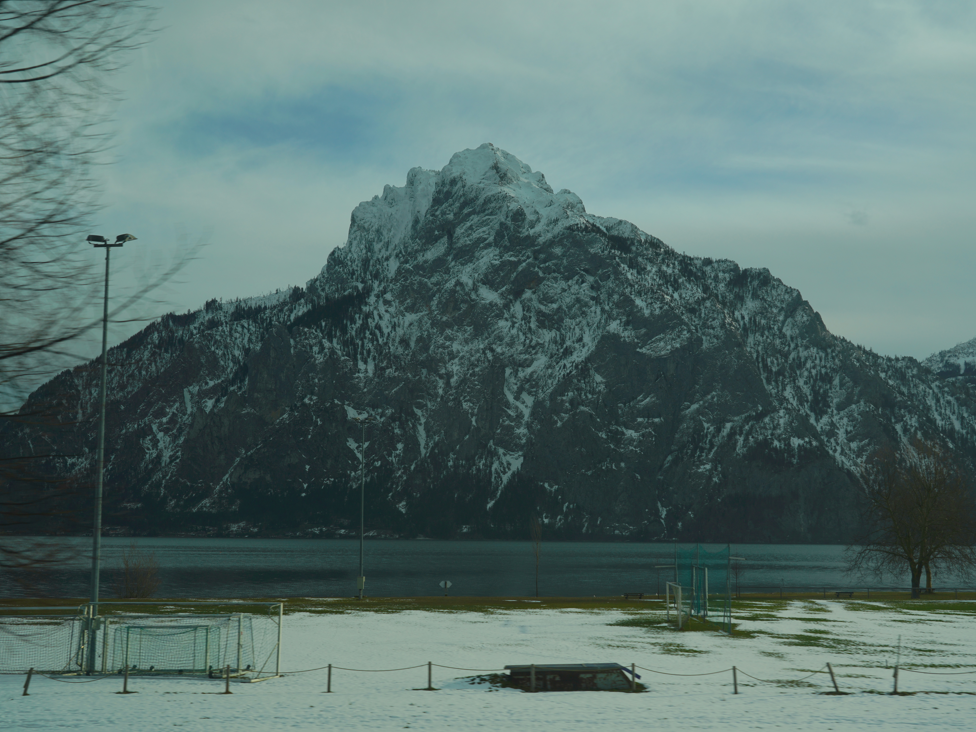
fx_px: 1241
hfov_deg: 42.9
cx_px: 476
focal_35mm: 44
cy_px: 366
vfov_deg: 32.9
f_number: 5.6
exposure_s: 1/160
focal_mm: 40
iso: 100
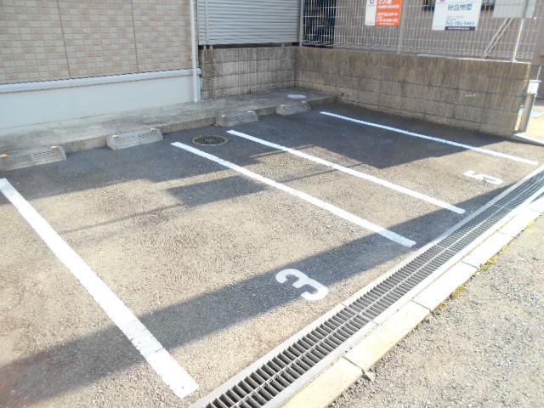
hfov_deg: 67.3
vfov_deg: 53.1
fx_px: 409
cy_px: 204
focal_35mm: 26
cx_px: 272
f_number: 3.2
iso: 80
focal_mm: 4.6
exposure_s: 1/100
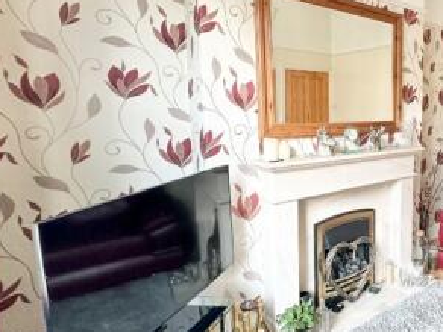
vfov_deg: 49.6
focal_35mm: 28
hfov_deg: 54.7
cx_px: 403
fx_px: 358
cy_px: 146
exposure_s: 1/99
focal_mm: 2.22
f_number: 2.2
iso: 200
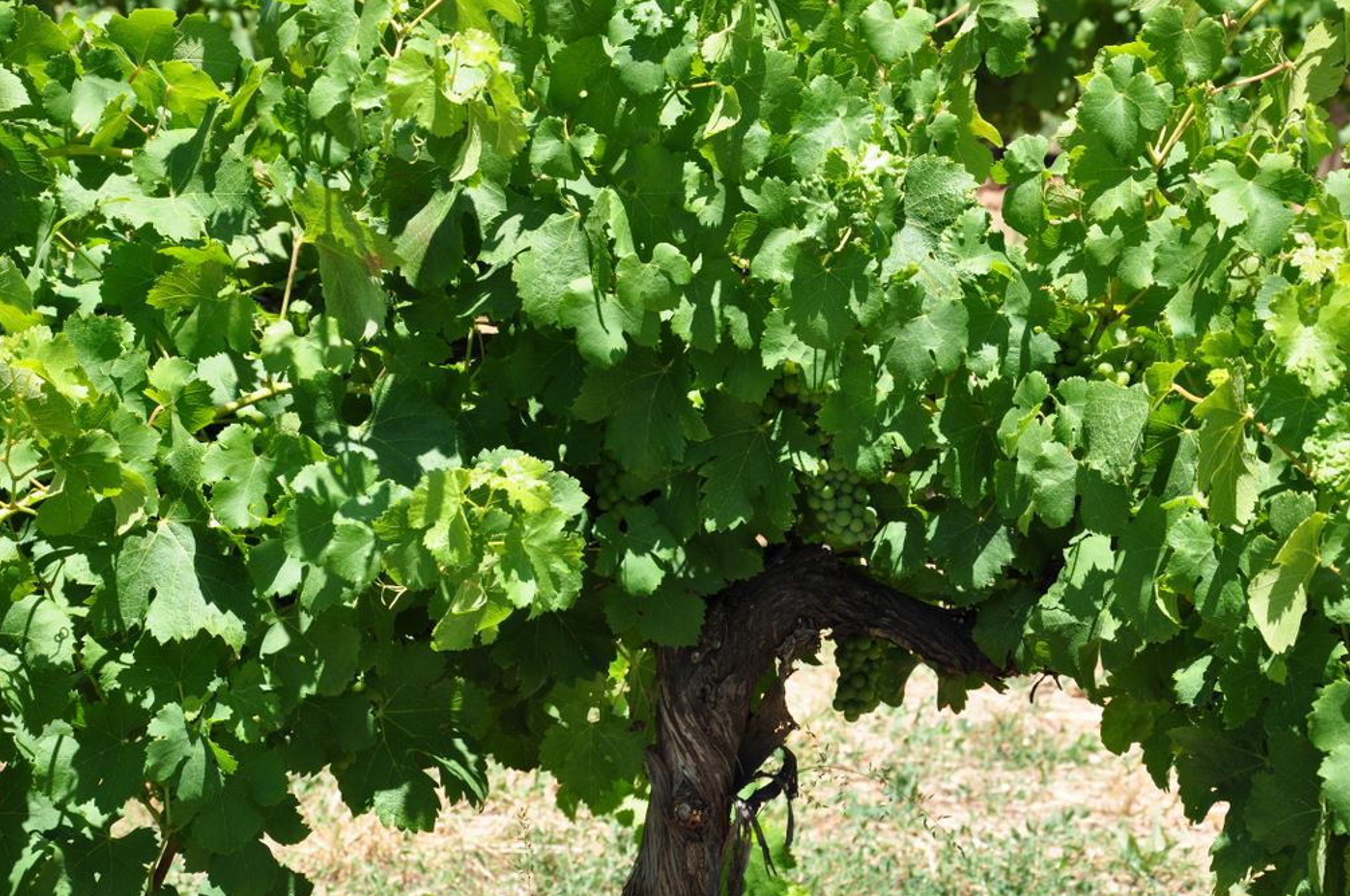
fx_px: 4289
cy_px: 445
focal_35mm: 115
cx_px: 675
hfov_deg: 17.9
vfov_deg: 11.9
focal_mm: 75
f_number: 10
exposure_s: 1/200
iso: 200
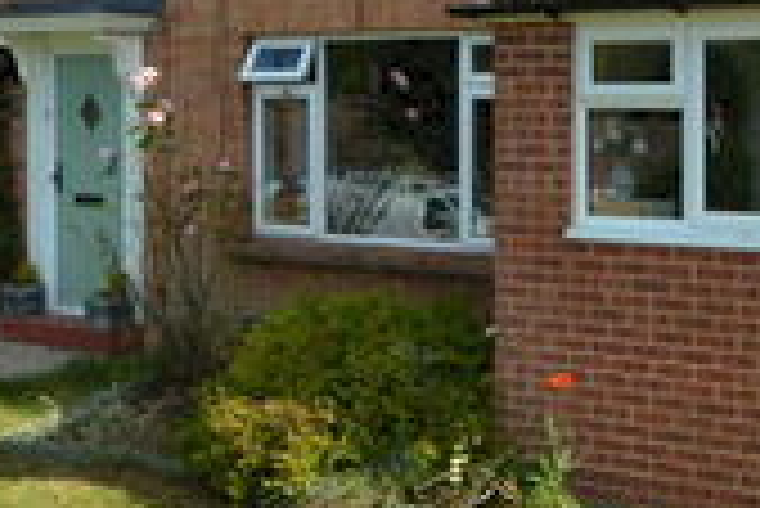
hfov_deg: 31.1
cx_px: 657
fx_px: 1310
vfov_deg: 21.7
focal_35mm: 62
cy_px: 99
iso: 100
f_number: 8
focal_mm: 10
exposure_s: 1/250
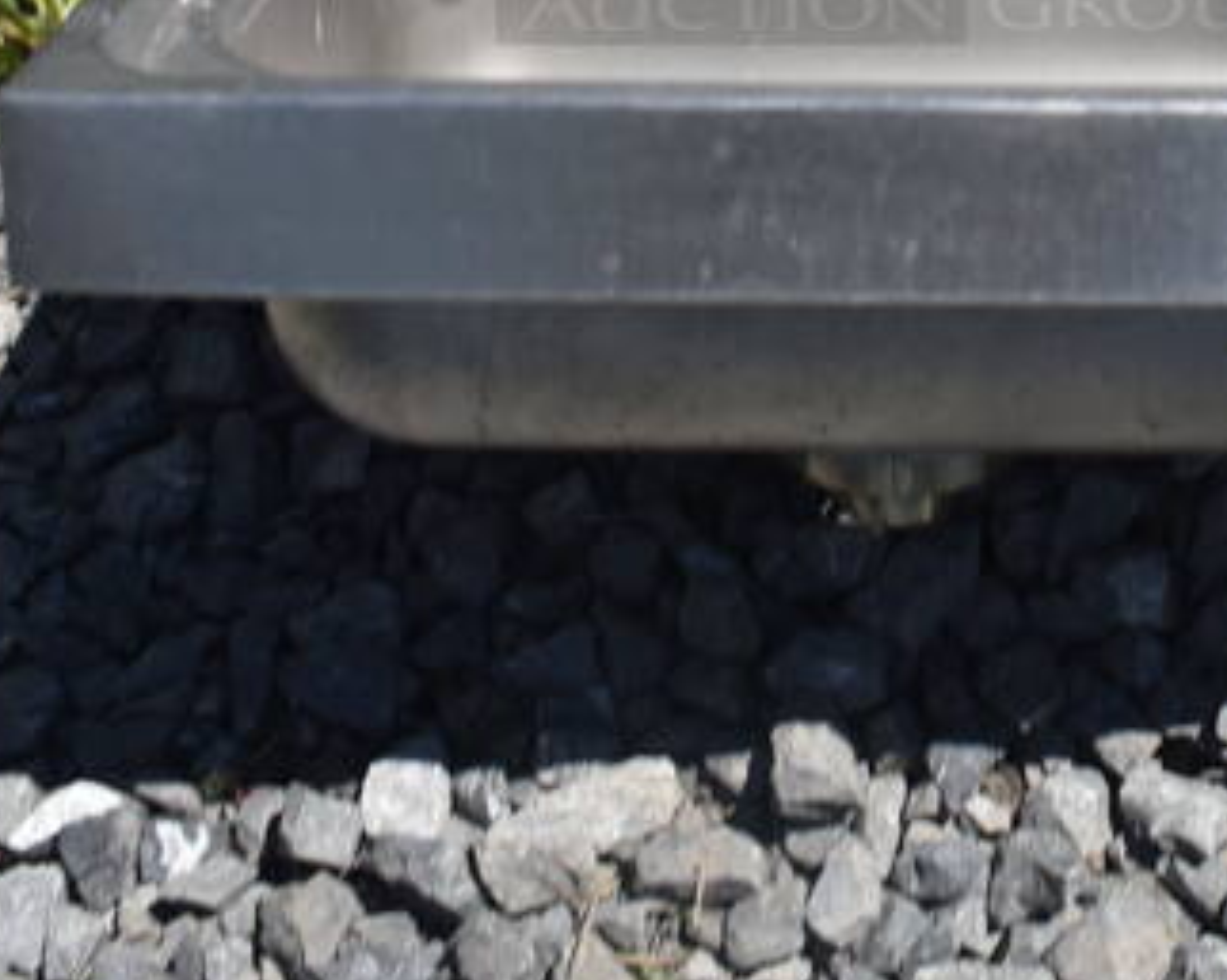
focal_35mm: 72
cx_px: 922
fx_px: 2612
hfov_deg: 26.1
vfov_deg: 20.1
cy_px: -154
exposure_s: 1/320
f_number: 7.1
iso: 100
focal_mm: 18
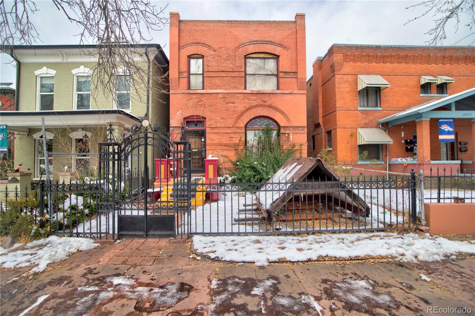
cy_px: 158
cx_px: 238
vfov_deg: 77.3
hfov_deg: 100.4
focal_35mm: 15
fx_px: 198
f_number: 8
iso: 100
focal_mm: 15
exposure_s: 1/160
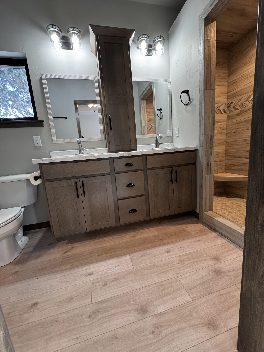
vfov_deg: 102.1
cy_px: 176
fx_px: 142
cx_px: 132
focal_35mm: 14
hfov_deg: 85.7
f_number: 2.2
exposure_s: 1/60
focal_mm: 2.22
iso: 250
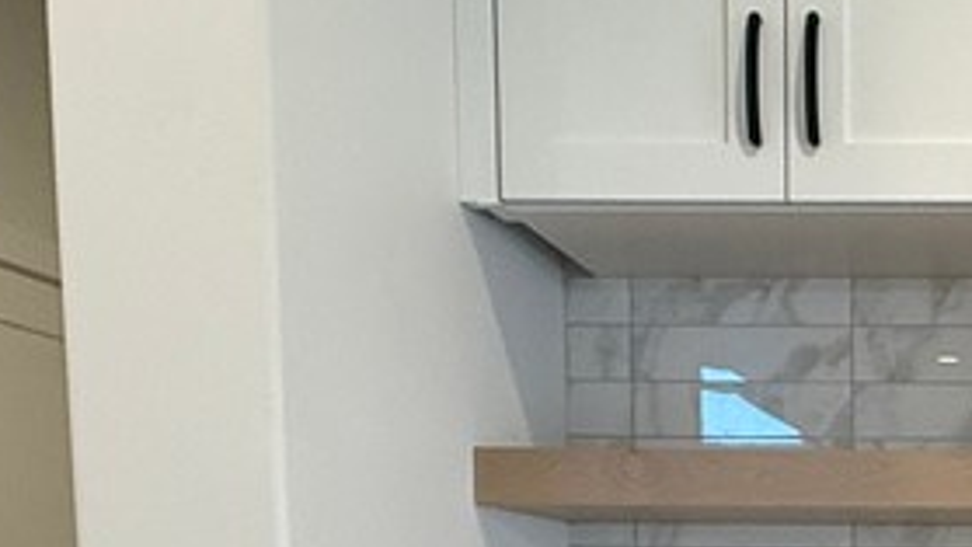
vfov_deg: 19.4
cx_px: 1063
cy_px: 753
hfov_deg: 32.8
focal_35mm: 56
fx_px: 1443
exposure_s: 1/120
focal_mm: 2.22
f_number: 2.2
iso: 250
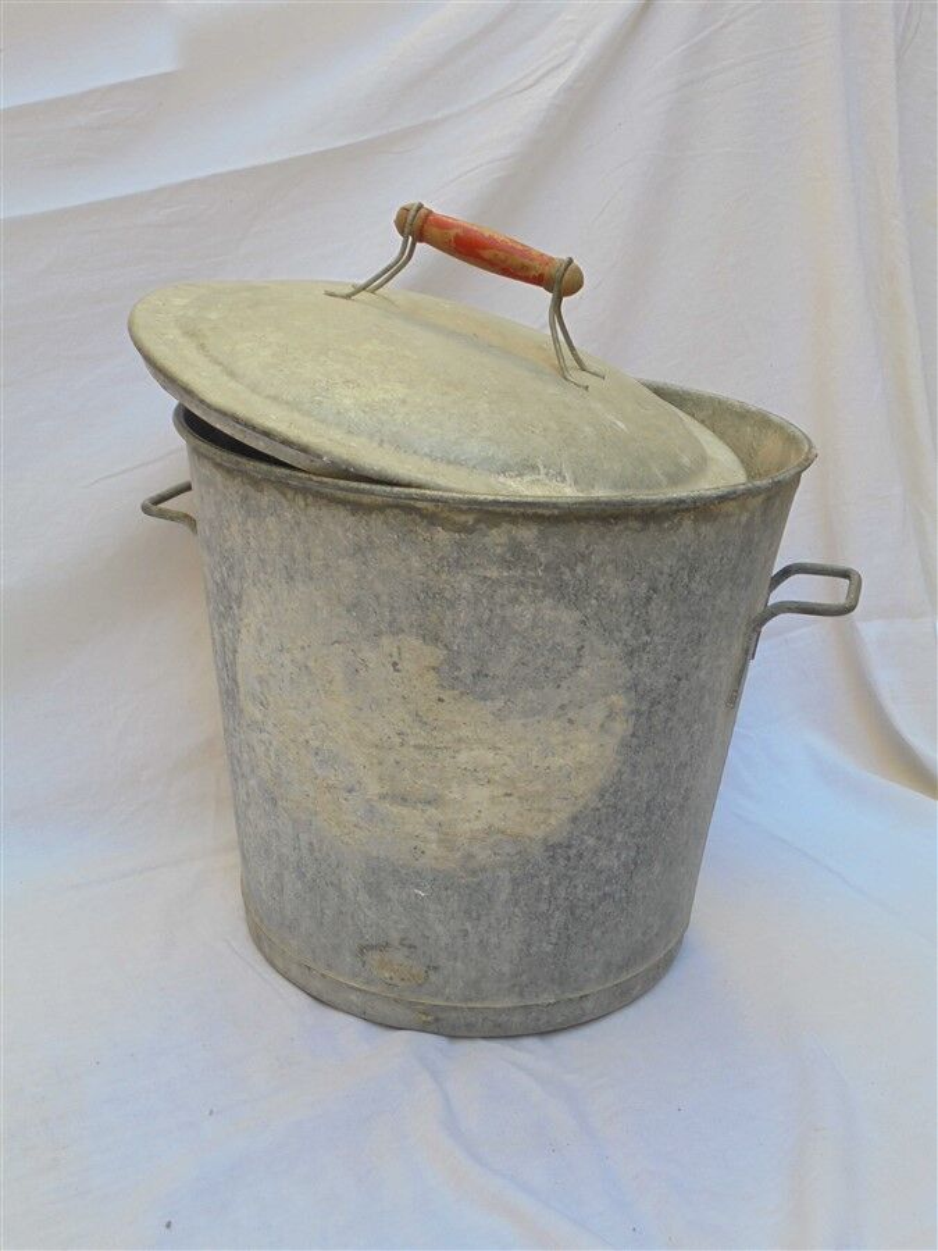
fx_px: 1373
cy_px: 626
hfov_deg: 37.7
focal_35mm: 38
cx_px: 469
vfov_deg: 49.0
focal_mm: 6.9
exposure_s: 1/40
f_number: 4.2
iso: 100
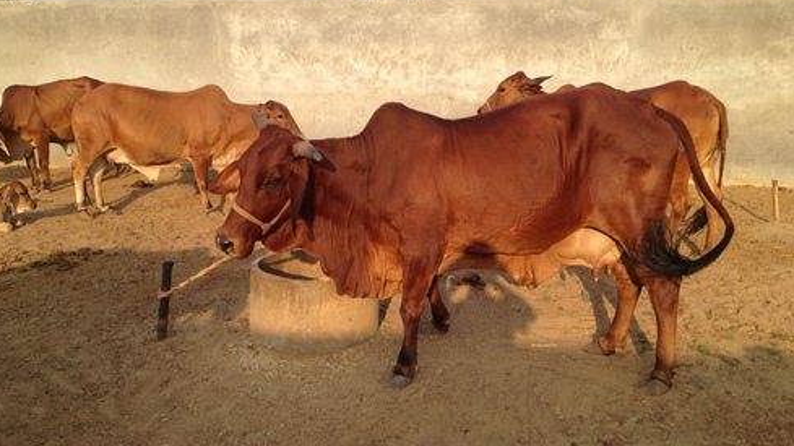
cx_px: 396
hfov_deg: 51.6
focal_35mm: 39
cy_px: 207
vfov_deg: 30.4
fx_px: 821
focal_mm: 4.28
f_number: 2.4
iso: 50
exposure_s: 1/767
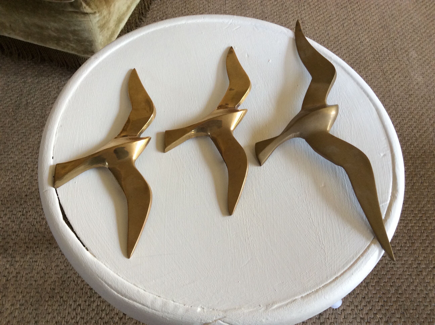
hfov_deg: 56.9
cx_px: 218
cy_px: 162
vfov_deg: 44.1
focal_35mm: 32
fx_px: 402
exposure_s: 1/25
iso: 64
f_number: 2.4
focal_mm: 3.3
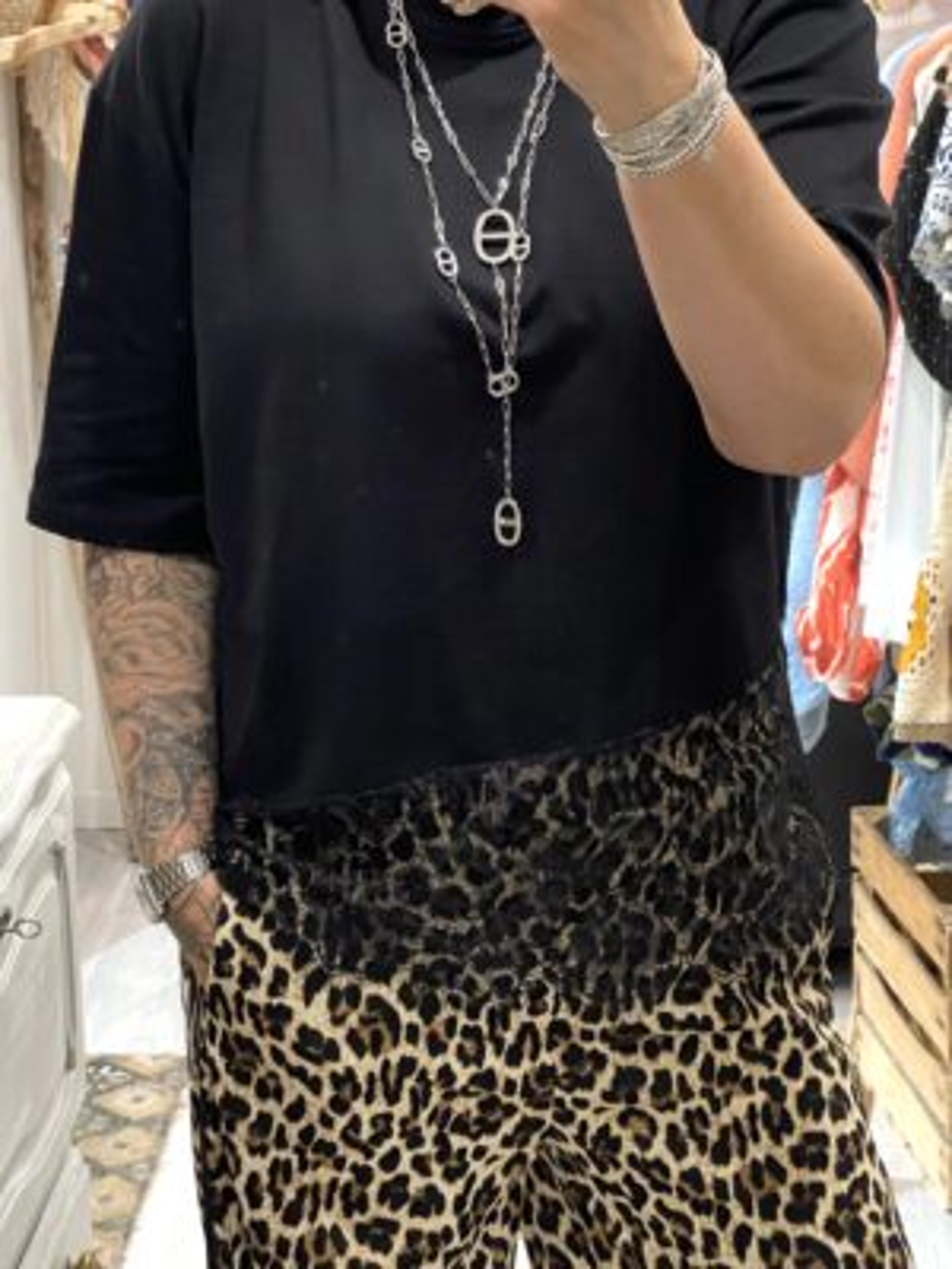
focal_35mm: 64
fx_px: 2347
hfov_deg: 22.9
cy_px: 634
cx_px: 476
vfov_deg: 30.3
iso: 400
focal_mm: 7.5
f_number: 2.2
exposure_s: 1/50
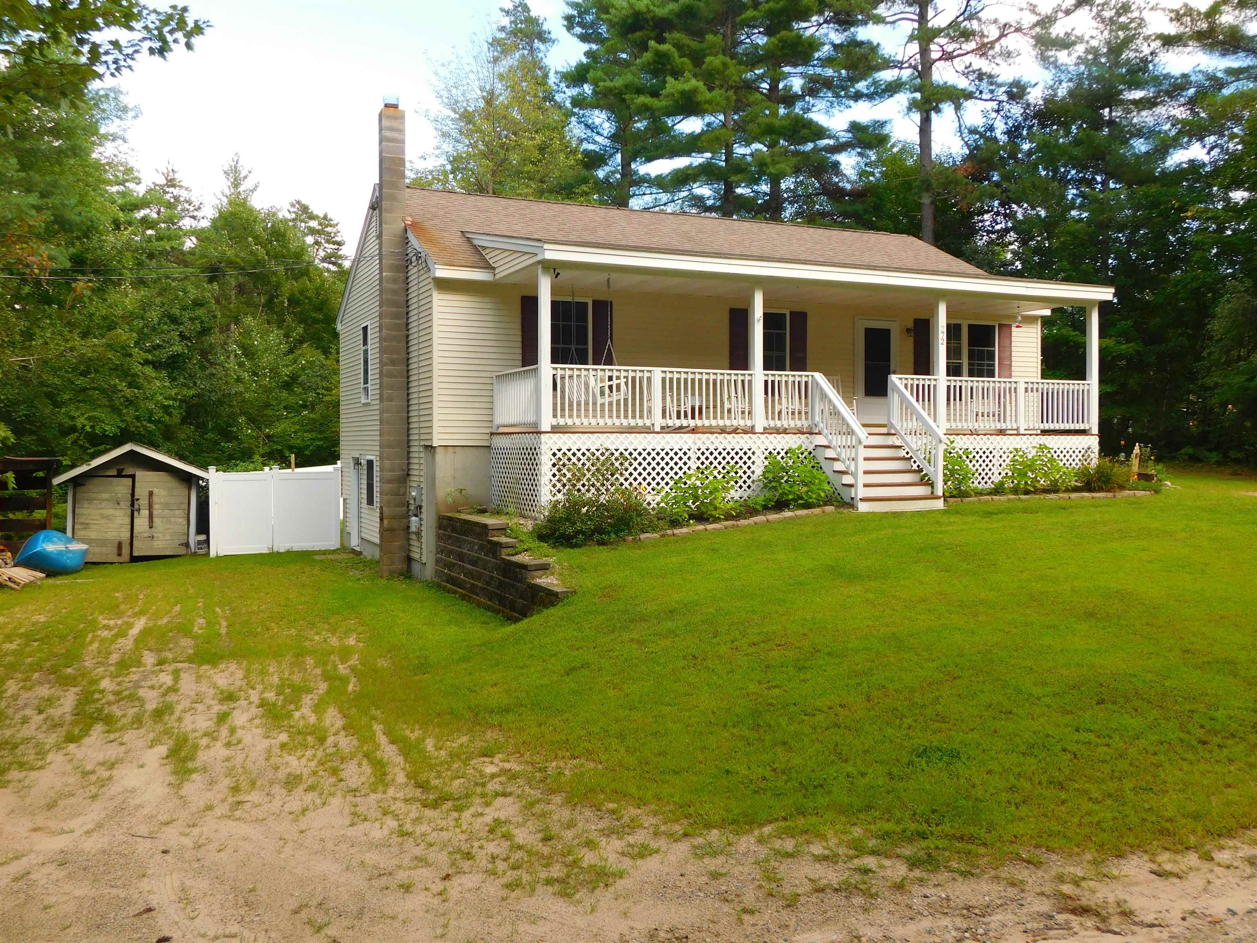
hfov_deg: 60.0
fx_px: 1089
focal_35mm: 30
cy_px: 472
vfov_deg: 46.8
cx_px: 628
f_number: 3.2
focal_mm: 5.3
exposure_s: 1/400
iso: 125
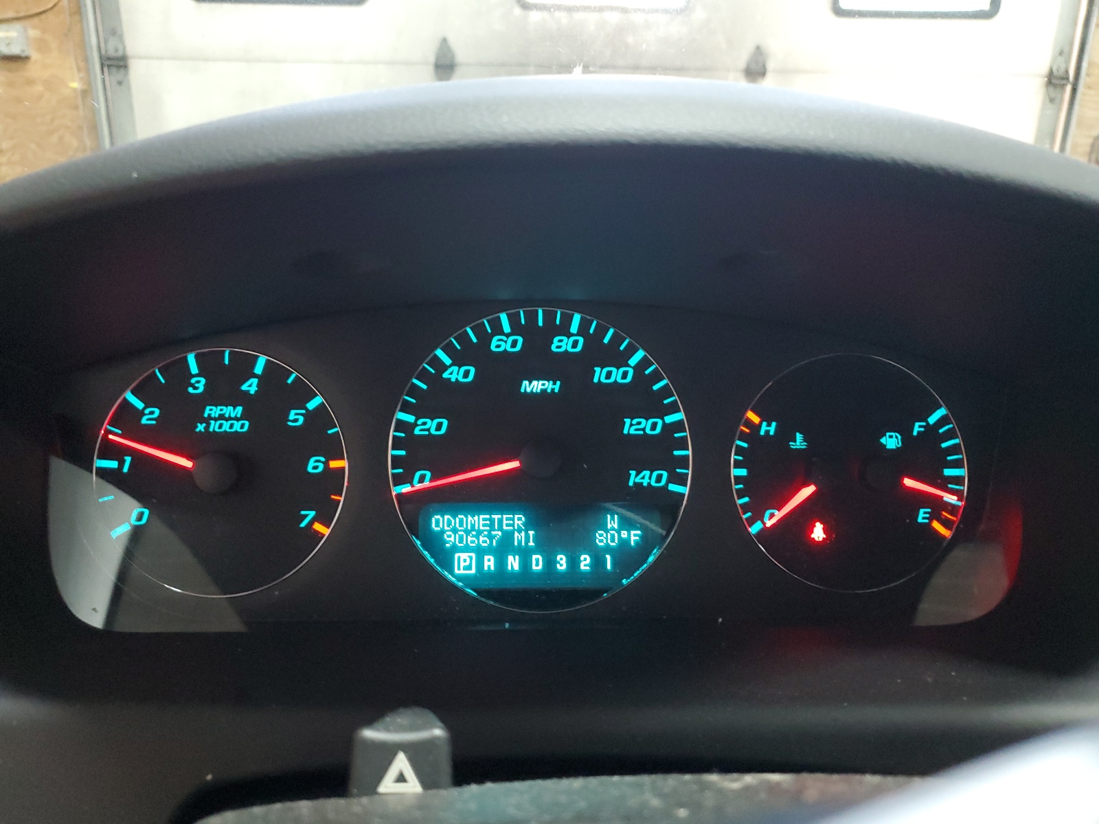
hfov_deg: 67.3
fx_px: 825
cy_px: 412
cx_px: 550
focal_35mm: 26
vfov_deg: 53.1
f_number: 1.5
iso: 314
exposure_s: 1/15
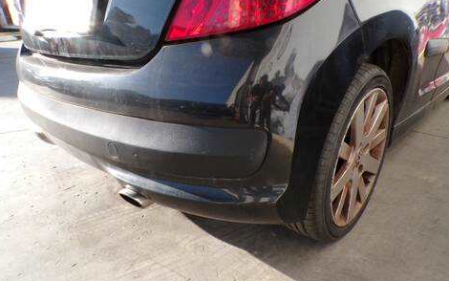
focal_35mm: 26
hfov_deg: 70.4
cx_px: 224
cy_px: 166
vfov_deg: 47.4
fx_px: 318
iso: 100
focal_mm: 4.3
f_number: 5.8
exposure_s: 1/125
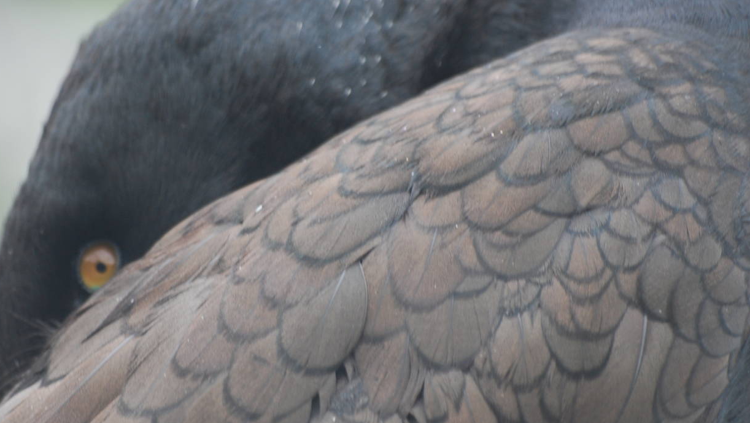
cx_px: 266
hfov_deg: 3.9
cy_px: 206
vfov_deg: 2.2
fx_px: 11060
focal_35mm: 556
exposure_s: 1/125
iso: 320
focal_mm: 270
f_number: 5.6
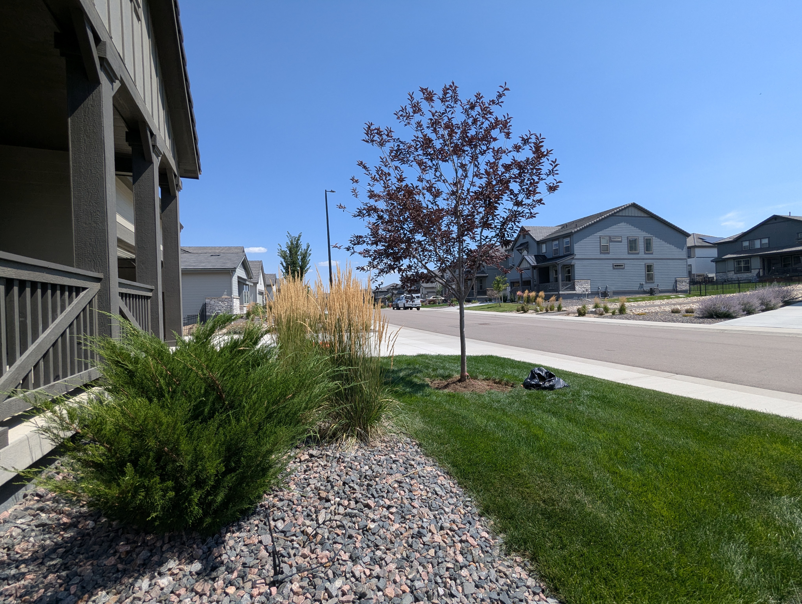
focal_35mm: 16
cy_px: 302
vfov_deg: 78.2
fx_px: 371
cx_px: 401
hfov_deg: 94.4
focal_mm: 2.35
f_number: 2.2
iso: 48
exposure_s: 1/1575
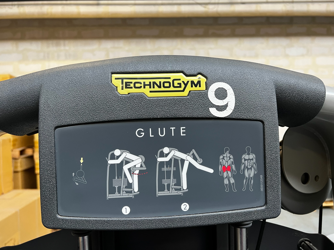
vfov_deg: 53.1
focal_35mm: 26
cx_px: 167
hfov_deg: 67.3
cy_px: 125
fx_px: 251
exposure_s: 1/50
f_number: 1.5
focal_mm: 5.7
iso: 200
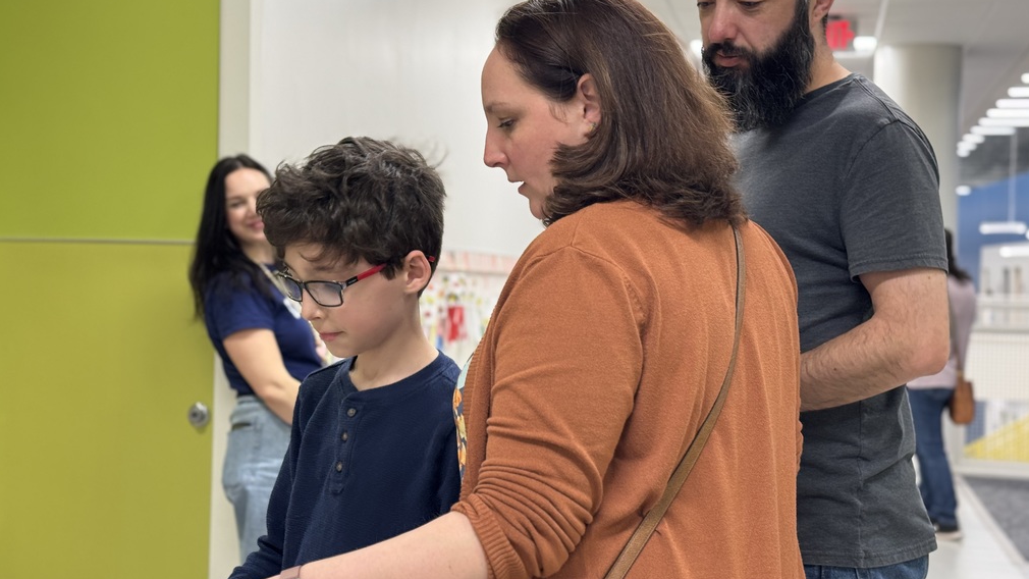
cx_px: 521
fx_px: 1446
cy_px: 296
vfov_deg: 22.6
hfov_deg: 39.2
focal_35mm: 53
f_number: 1.78
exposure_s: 1/60
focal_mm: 6.76
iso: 125
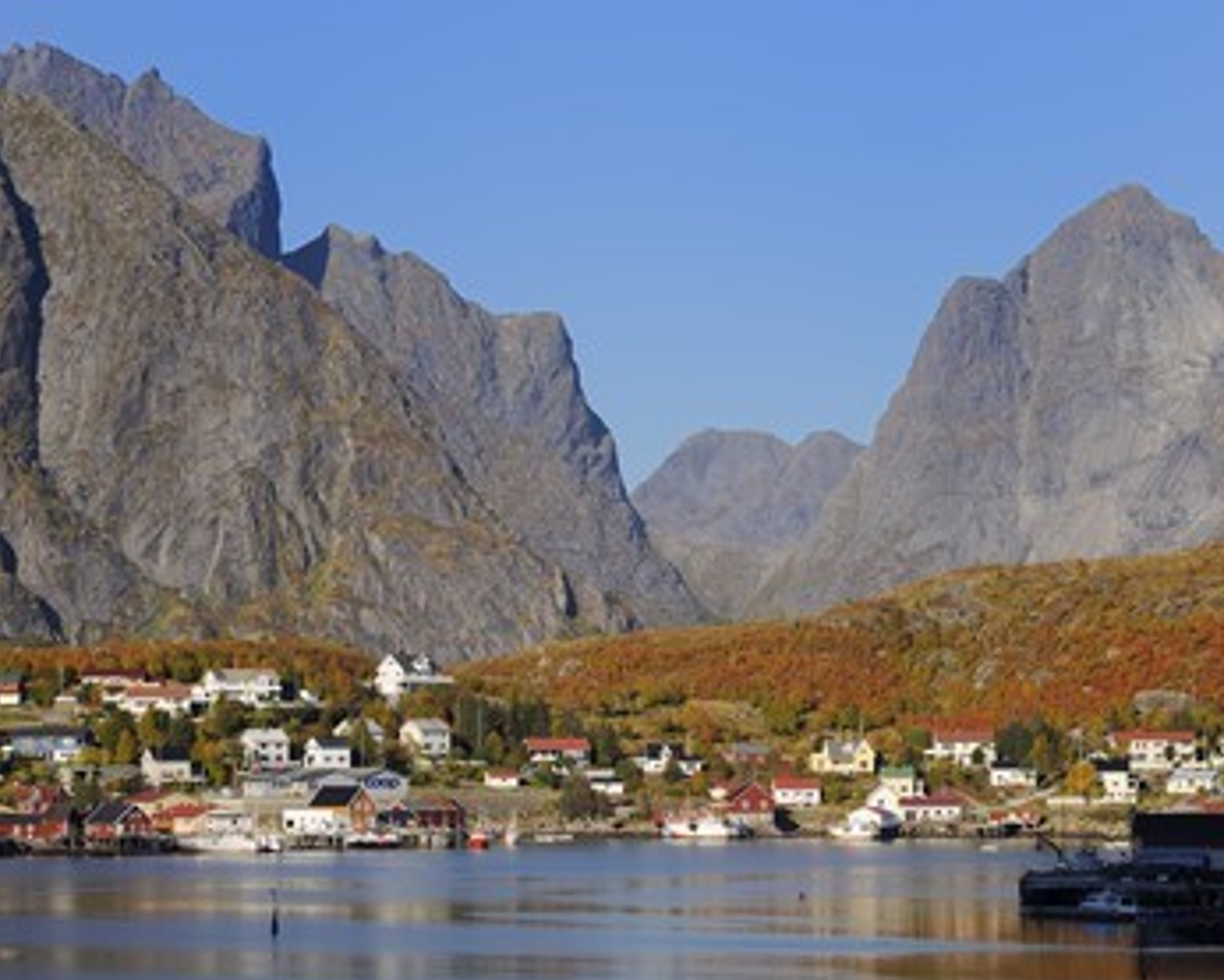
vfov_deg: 11.7
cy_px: 492
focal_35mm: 132
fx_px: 4783
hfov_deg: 14.6
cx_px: 580
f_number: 9
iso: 200
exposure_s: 1/320
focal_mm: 116
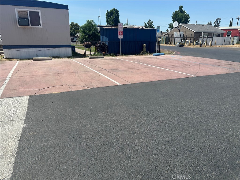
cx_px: 120
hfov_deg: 71.6
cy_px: 90
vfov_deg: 56.8
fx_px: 166
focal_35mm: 24
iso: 80
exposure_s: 1/5263
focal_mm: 6.86
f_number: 1.78
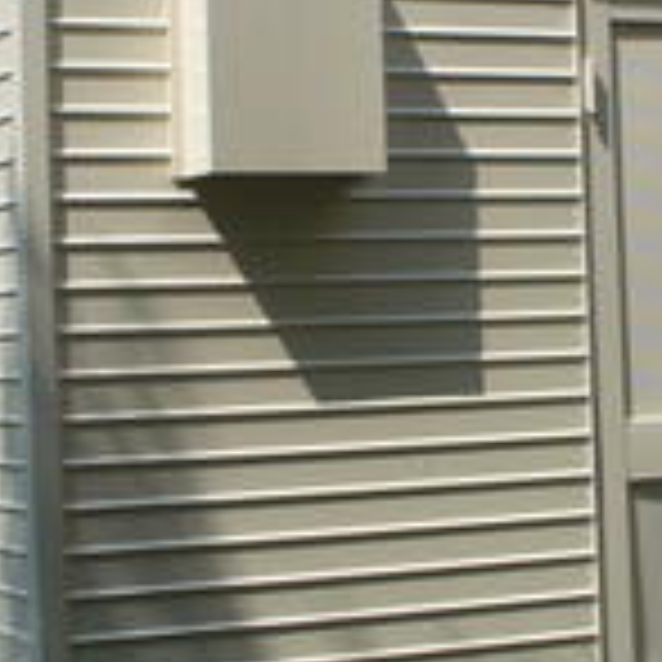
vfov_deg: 15.7
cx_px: 648
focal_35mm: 111
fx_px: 2402
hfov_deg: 15.4
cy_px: 232
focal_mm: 6.1
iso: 80
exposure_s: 1/320
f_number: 5.6
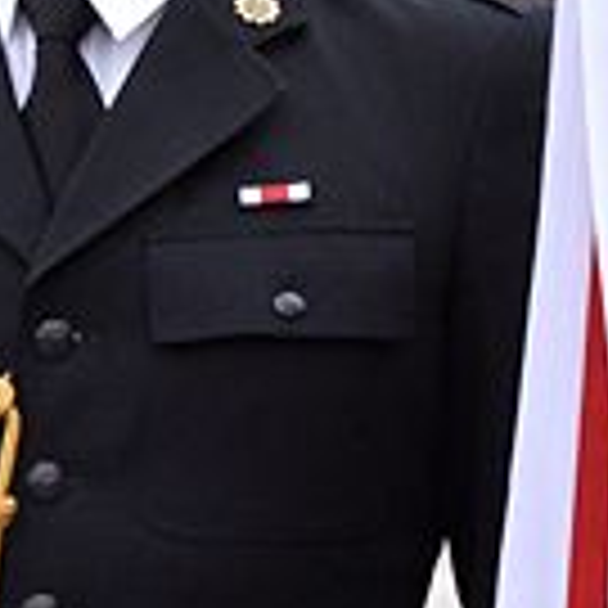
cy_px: 390
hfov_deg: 3.3
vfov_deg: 3.3
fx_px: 10512
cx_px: 1211
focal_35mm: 529
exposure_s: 1/800
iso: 500
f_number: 7.1
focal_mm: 66
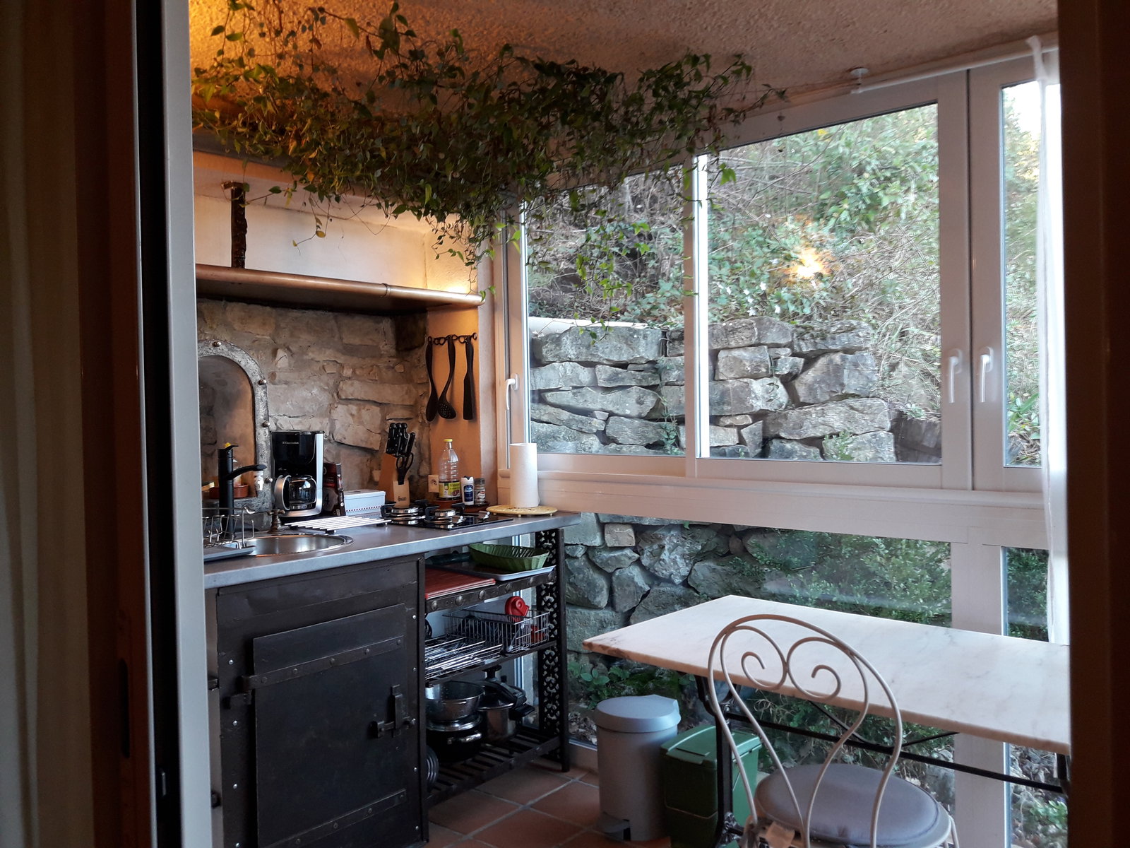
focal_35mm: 28
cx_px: 565
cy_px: 424
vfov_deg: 49.7
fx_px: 914
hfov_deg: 63.4
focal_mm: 3.7
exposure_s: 1/33
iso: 80
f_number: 1.9
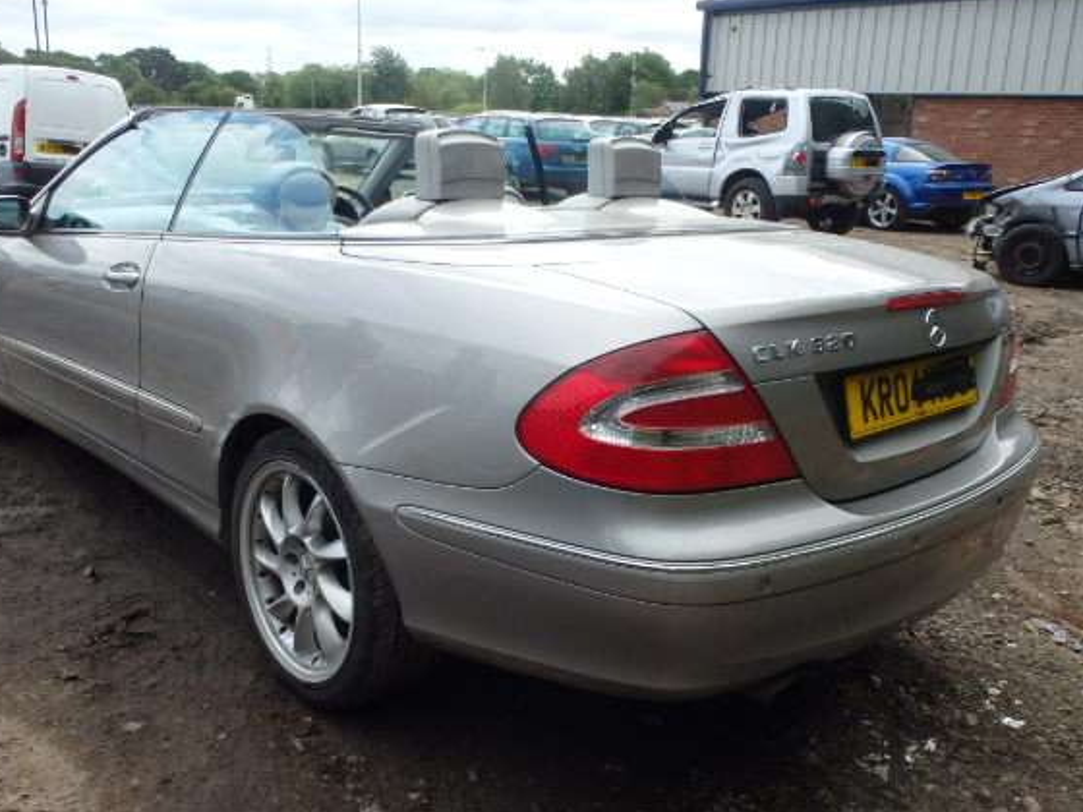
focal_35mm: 32
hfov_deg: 56.7
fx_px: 1001
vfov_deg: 44.1
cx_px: 497
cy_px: 385
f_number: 3.9
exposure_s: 1/500
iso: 125
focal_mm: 5
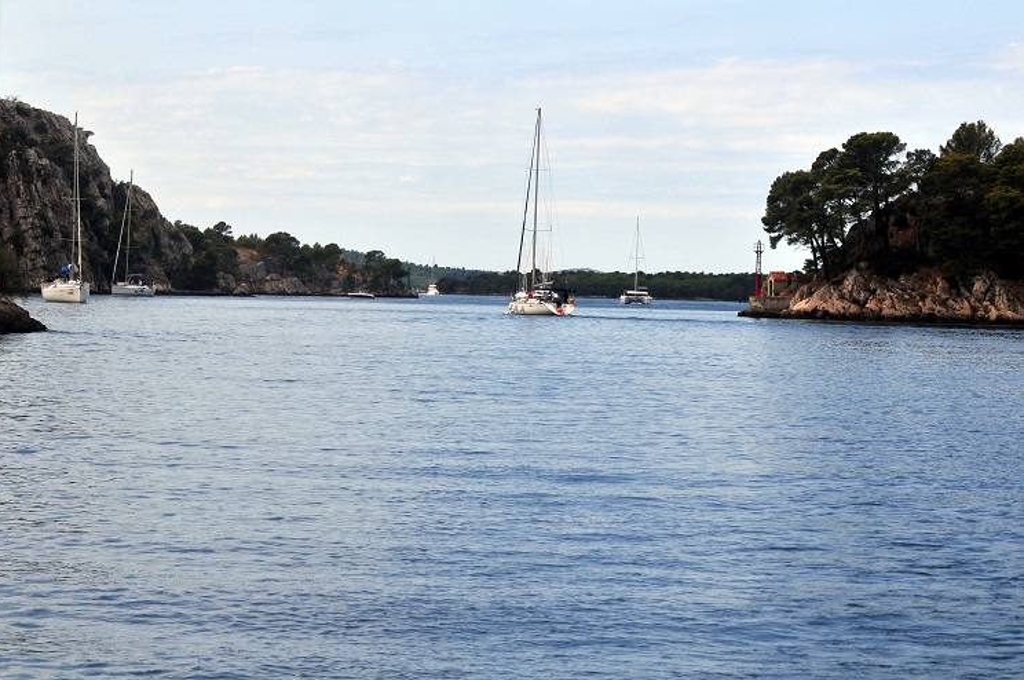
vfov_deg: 10.8
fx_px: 3608
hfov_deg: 16.1
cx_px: 406
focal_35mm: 127
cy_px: 345
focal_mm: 70
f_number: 5.6
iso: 200
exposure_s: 1/1600
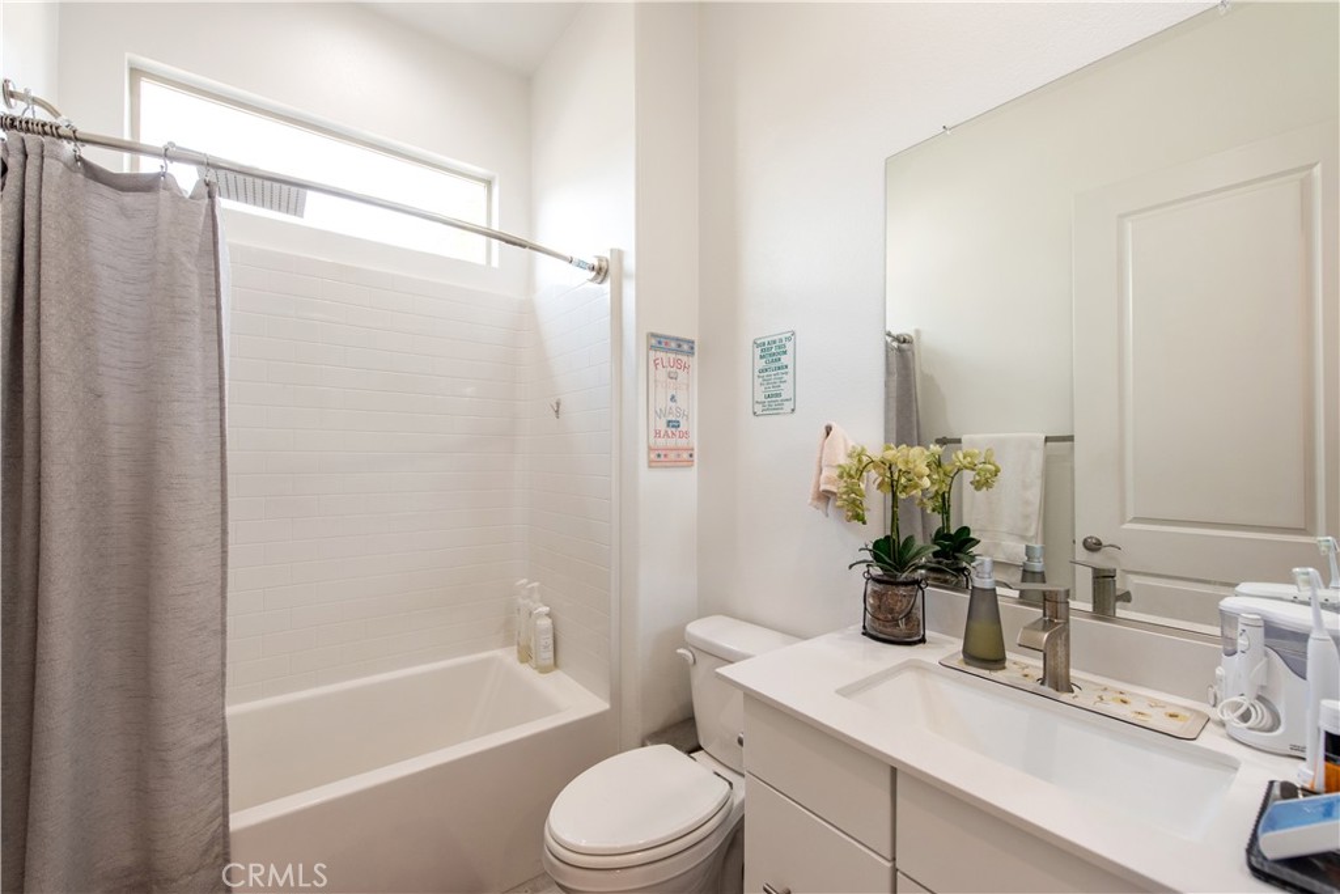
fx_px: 558
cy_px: 447
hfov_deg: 100.4
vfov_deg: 77.3
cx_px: 670
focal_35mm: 15
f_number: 5
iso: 400
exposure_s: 1/100
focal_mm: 15
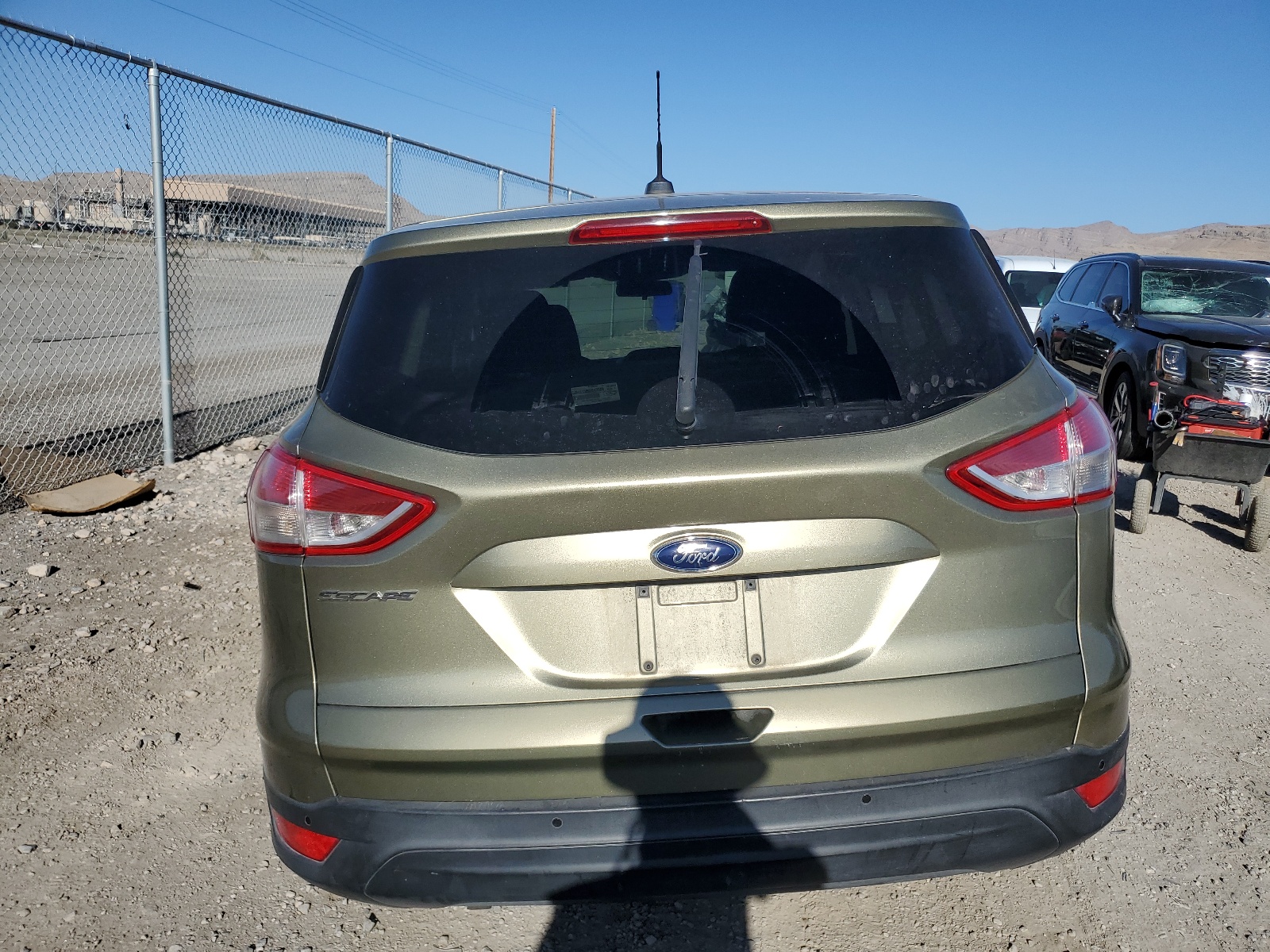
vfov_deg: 53.1
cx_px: 635
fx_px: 954
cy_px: 476
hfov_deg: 67.3
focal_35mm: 26
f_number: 1.5
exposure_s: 1/10000
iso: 50
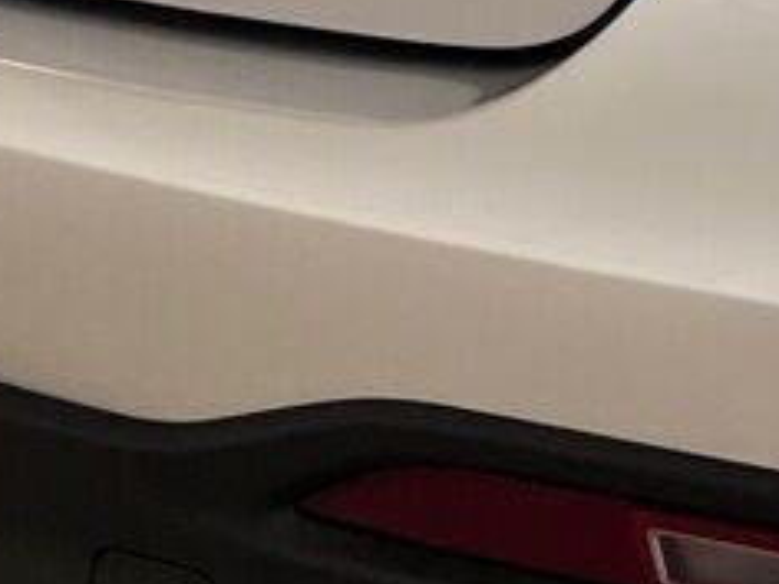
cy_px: -498
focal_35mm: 188
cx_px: 1395
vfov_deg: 7.6
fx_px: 4231
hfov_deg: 10.0
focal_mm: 5.1
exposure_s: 1/100
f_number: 1.6
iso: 64
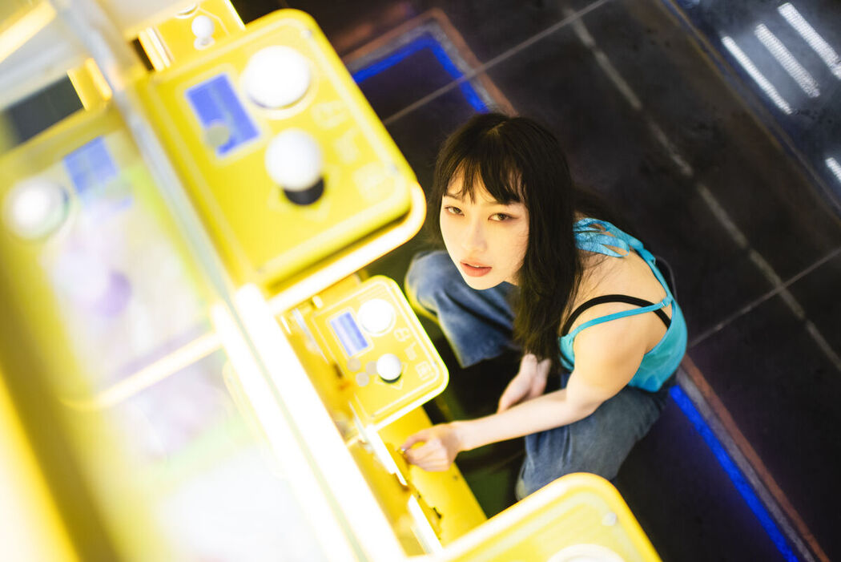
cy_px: 281
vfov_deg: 37.9
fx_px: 818
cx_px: 420
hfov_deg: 54.4
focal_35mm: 35
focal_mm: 35
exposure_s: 1/4000
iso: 1600
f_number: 1.4
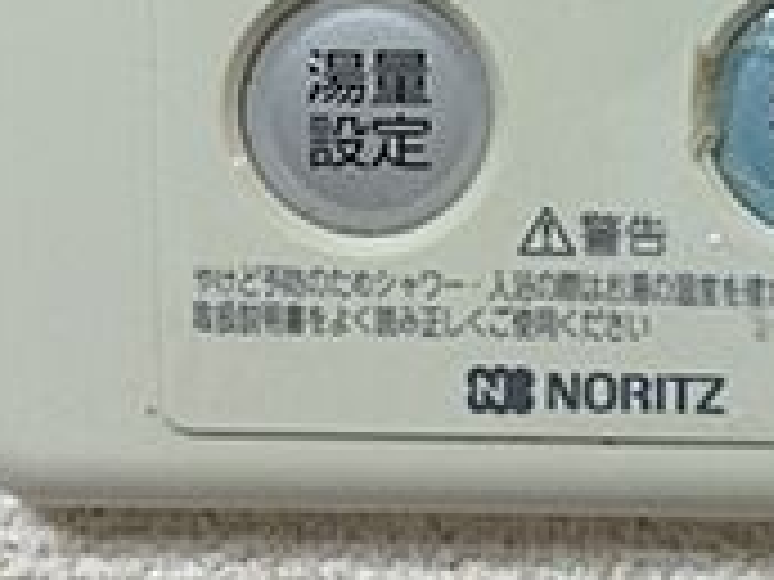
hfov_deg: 18.0
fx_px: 2415
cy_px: -90
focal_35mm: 108
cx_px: 626
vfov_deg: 13.4
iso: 40
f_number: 2.2
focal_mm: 4.15
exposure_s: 1/50
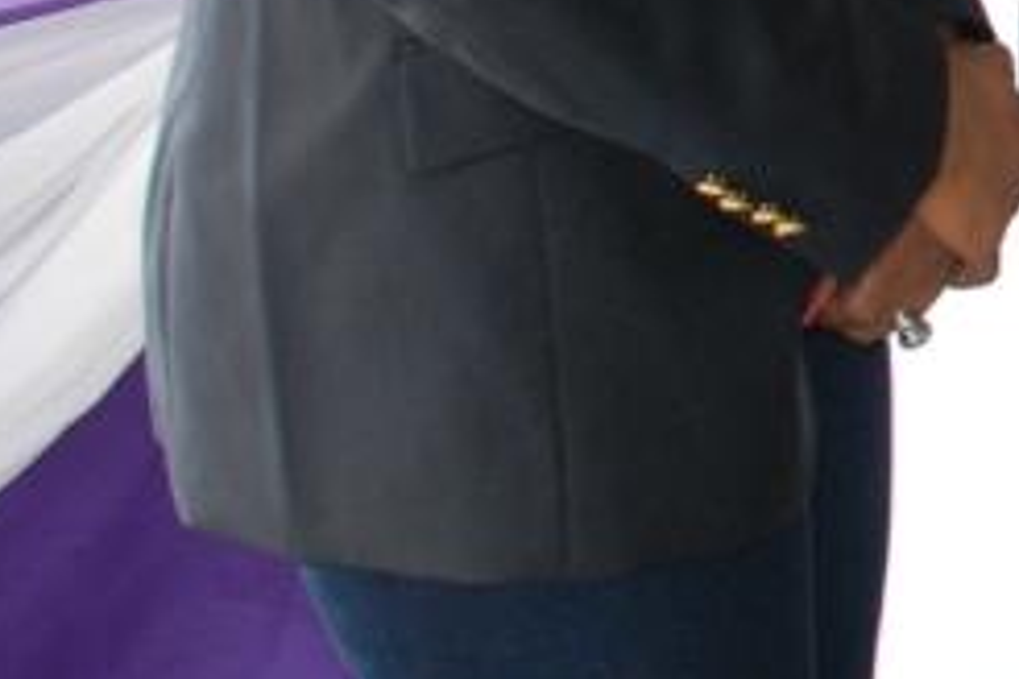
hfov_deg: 14.1
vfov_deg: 10.4
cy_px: -503
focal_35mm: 125
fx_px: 3538
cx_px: 1963
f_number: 4.5
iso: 640
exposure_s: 1/60
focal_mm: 20
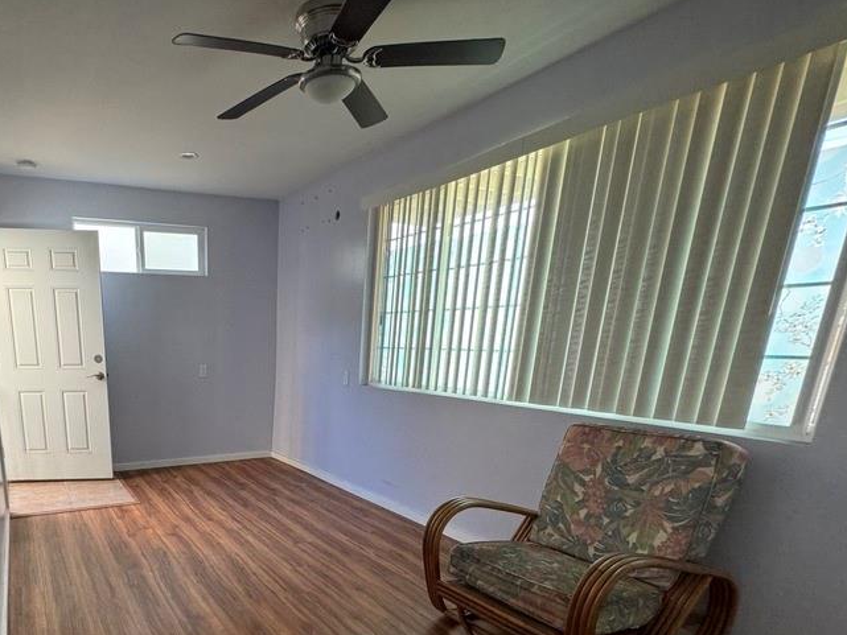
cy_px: 492
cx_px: 235
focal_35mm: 22
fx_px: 538
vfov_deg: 57.3
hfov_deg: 72.2
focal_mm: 2.22
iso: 200
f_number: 2.2
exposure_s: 1/120
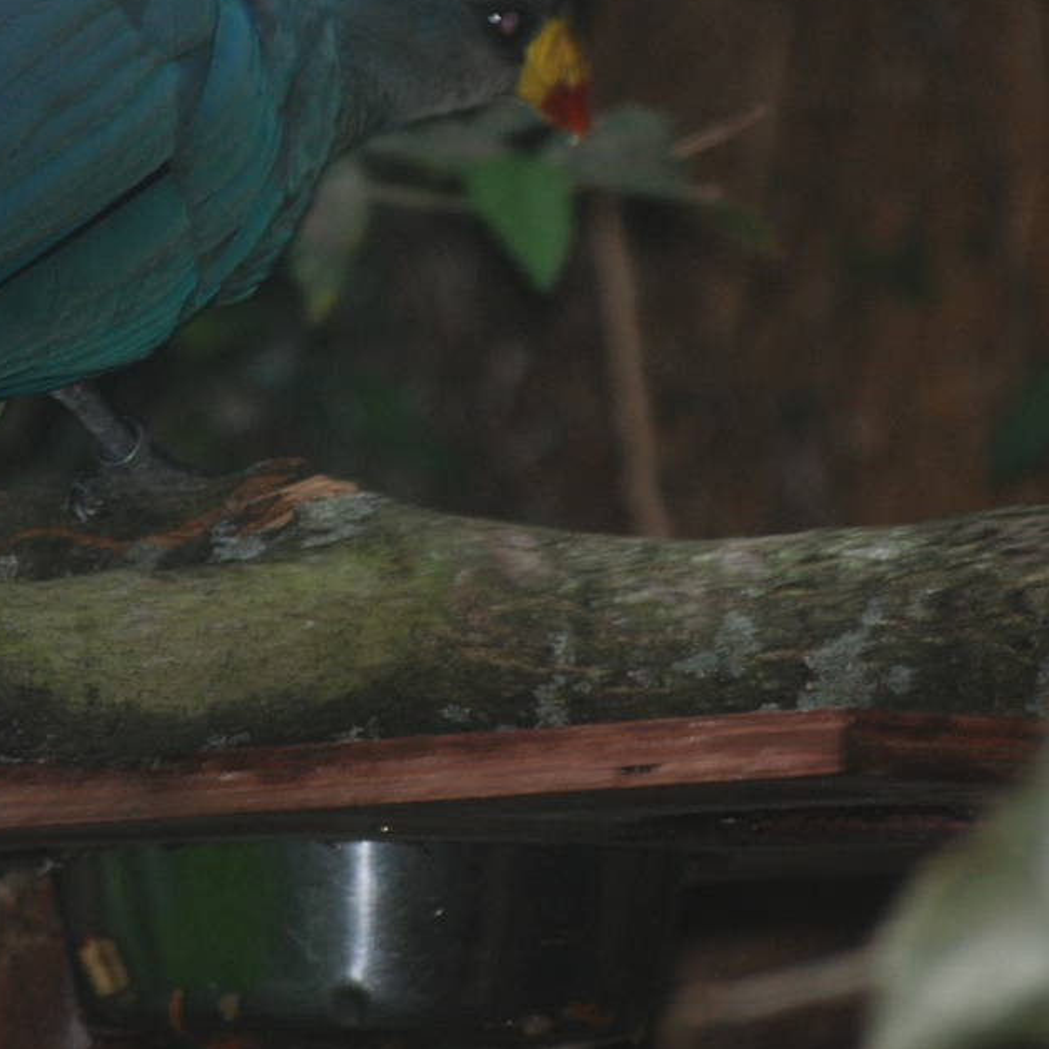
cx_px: 220
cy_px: 215
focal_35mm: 715
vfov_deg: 2.5
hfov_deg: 2.5
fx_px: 24514
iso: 400
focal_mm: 220
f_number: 5.3
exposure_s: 1/60
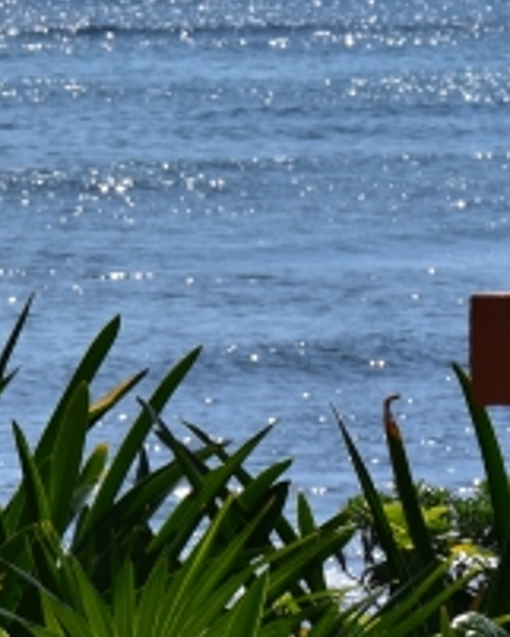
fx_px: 8918
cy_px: 441
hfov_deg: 3.2
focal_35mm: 473
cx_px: -770
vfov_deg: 4.1
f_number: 11
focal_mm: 66
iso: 200
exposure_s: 1/500
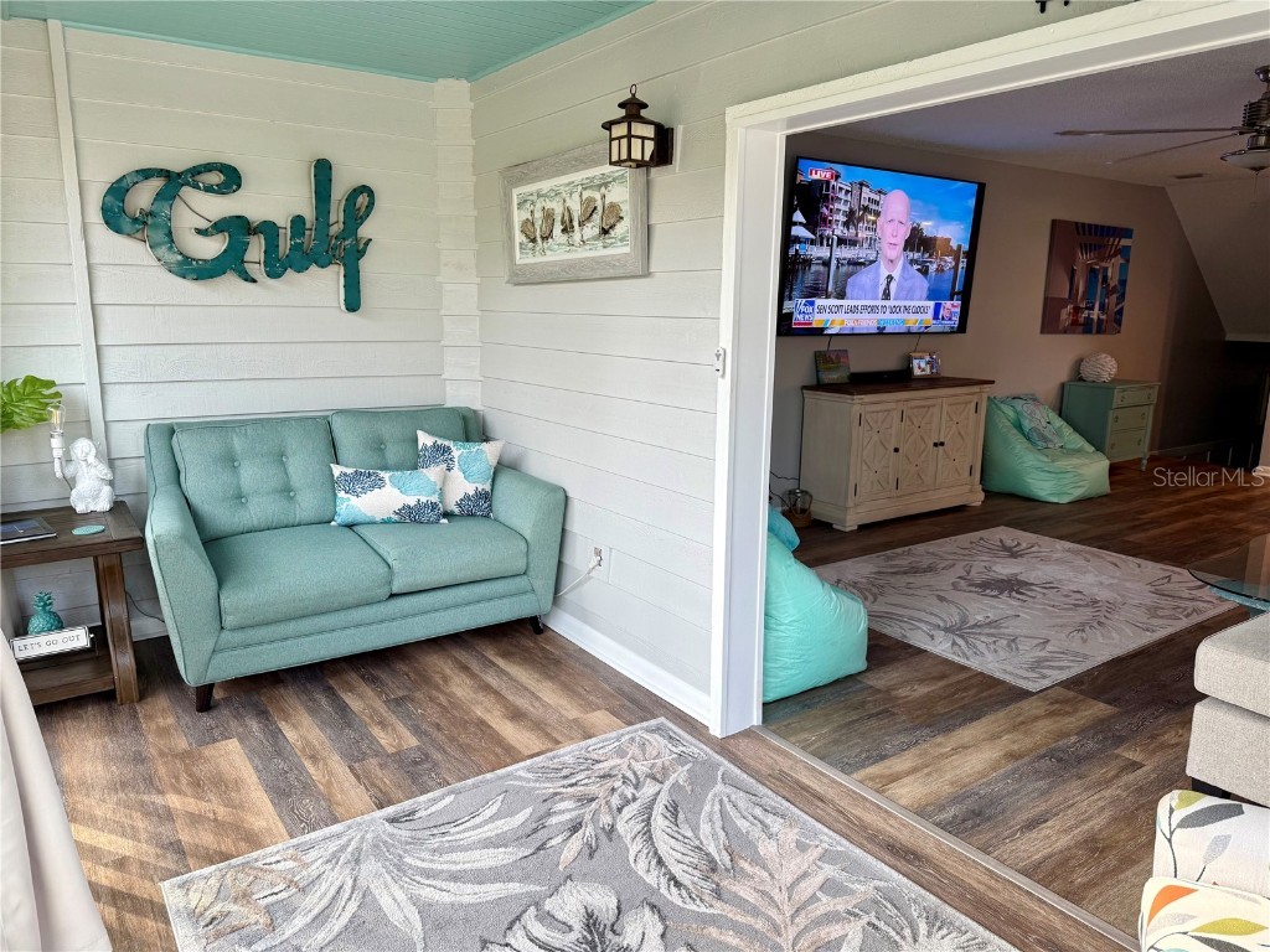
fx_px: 881
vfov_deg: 56.8
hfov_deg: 71.6
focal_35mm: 24
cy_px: 476
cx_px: 635
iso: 100
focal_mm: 6.76
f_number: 1.78
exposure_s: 1/121
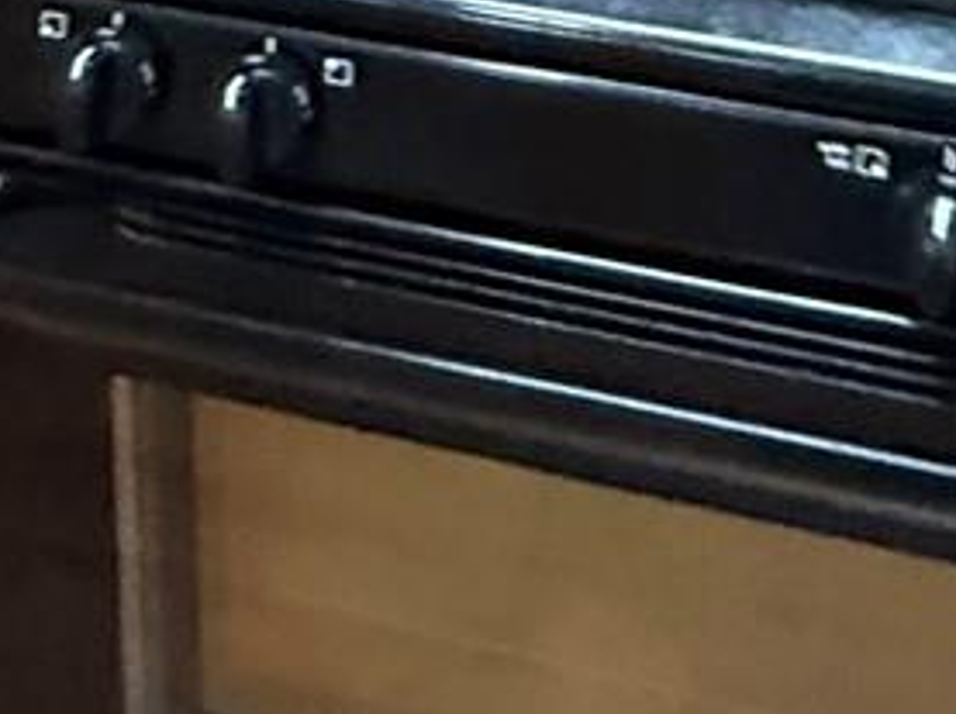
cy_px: -742
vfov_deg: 14.7
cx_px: 645
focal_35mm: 81
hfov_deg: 24.0
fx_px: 2234
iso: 800
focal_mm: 2.22
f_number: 2.2
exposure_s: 1/60
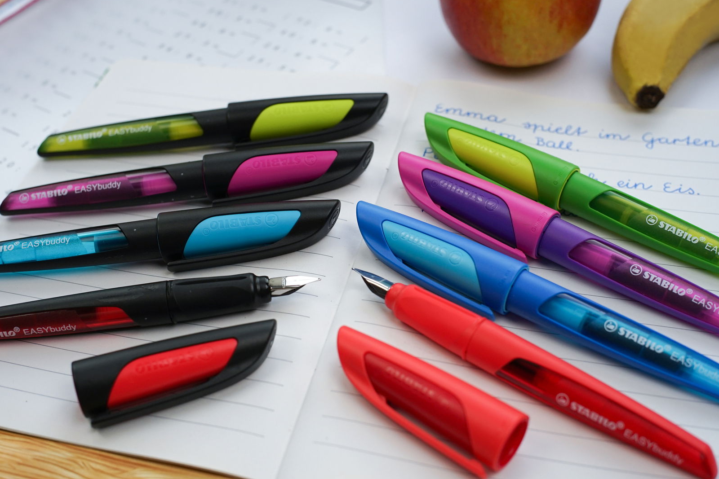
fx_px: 839
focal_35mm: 42
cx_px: 360
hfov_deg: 46.4
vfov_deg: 31.9
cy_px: 256
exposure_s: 1/250
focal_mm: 35
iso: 400
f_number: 5
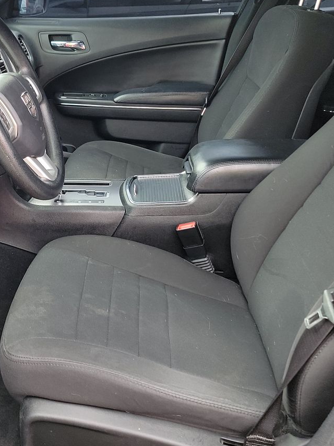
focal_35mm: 45
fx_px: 579
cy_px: 166
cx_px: 63
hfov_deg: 31.3
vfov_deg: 41.7
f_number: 1.8
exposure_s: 1/59
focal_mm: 6.7
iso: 100
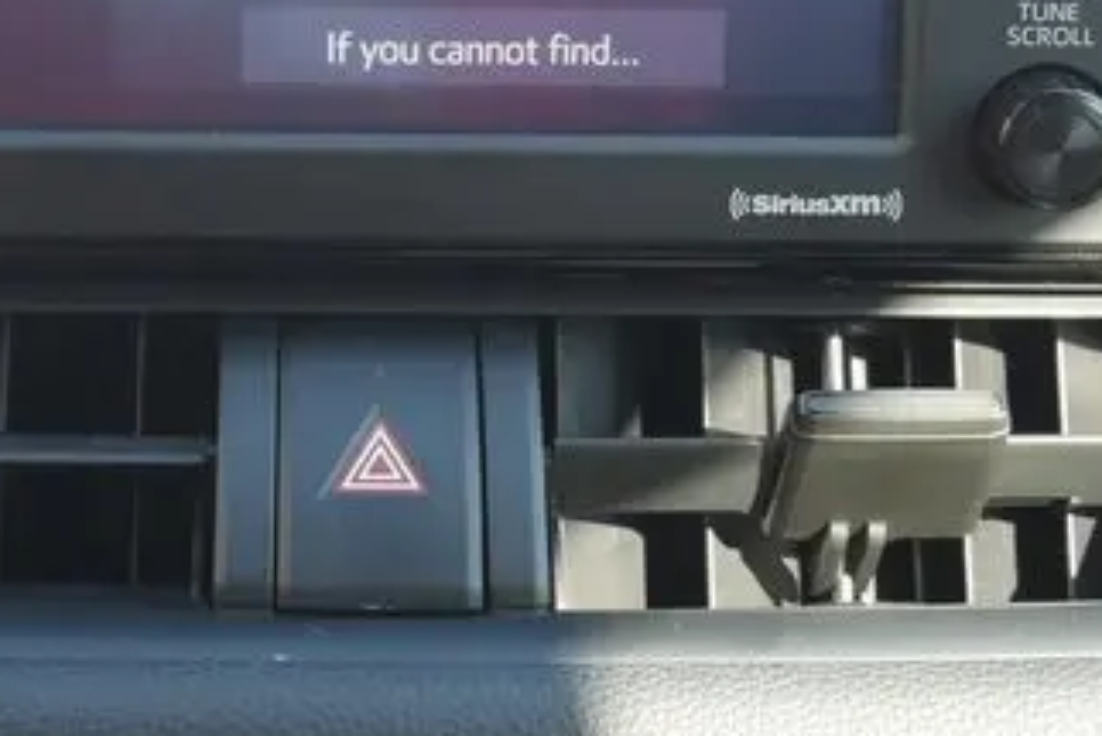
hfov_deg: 22.3
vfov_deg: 14.8
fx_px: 2787
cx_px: 359
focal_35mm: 91
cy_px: -5
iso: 640
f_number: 5
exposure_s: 1/60
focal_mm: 22
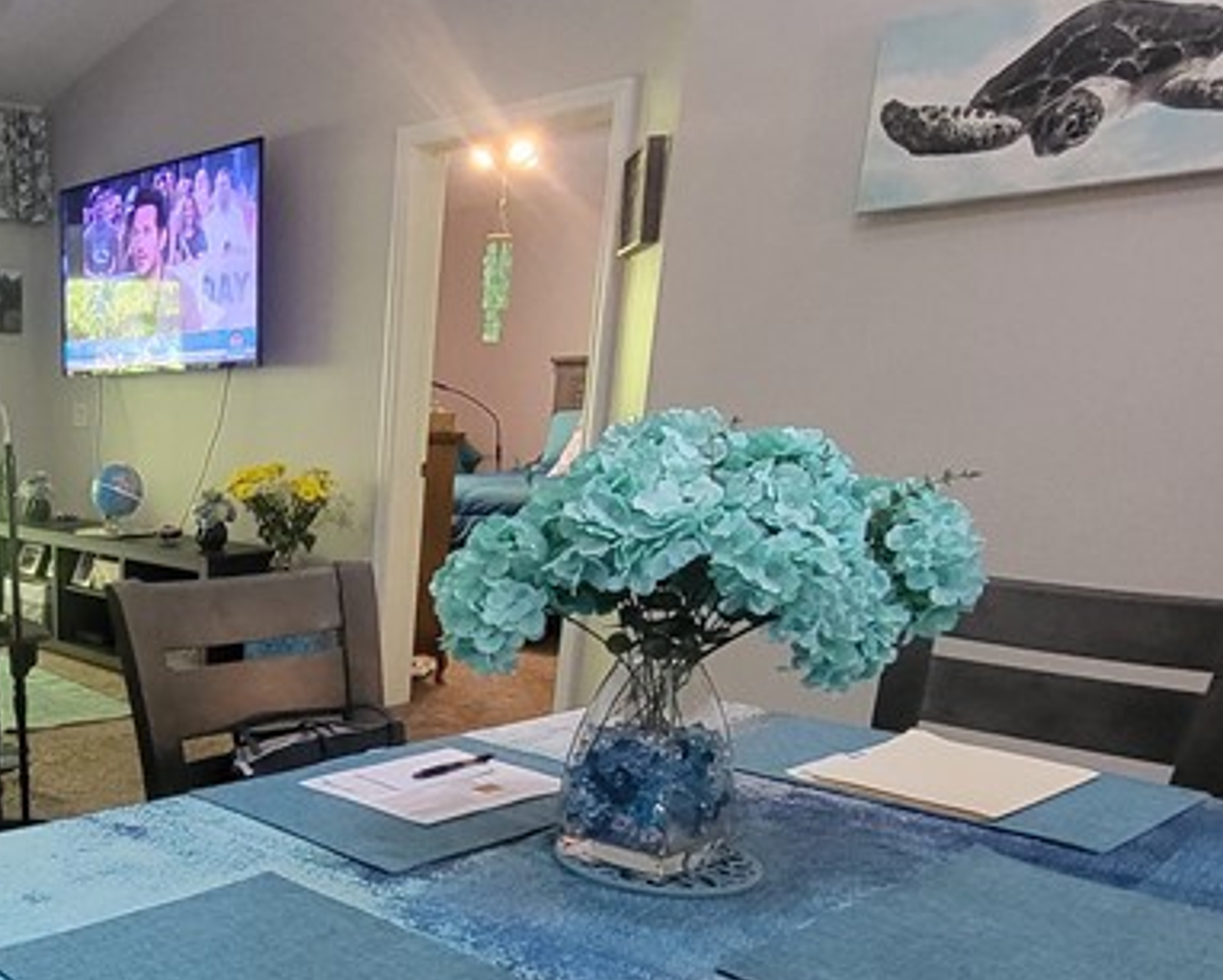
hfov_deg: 47.1
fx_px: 1231
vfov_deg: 42.1
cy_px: 733
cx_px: 102
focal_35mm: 34
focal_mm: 1.74
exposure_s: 1/30
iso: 500
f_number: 2.2
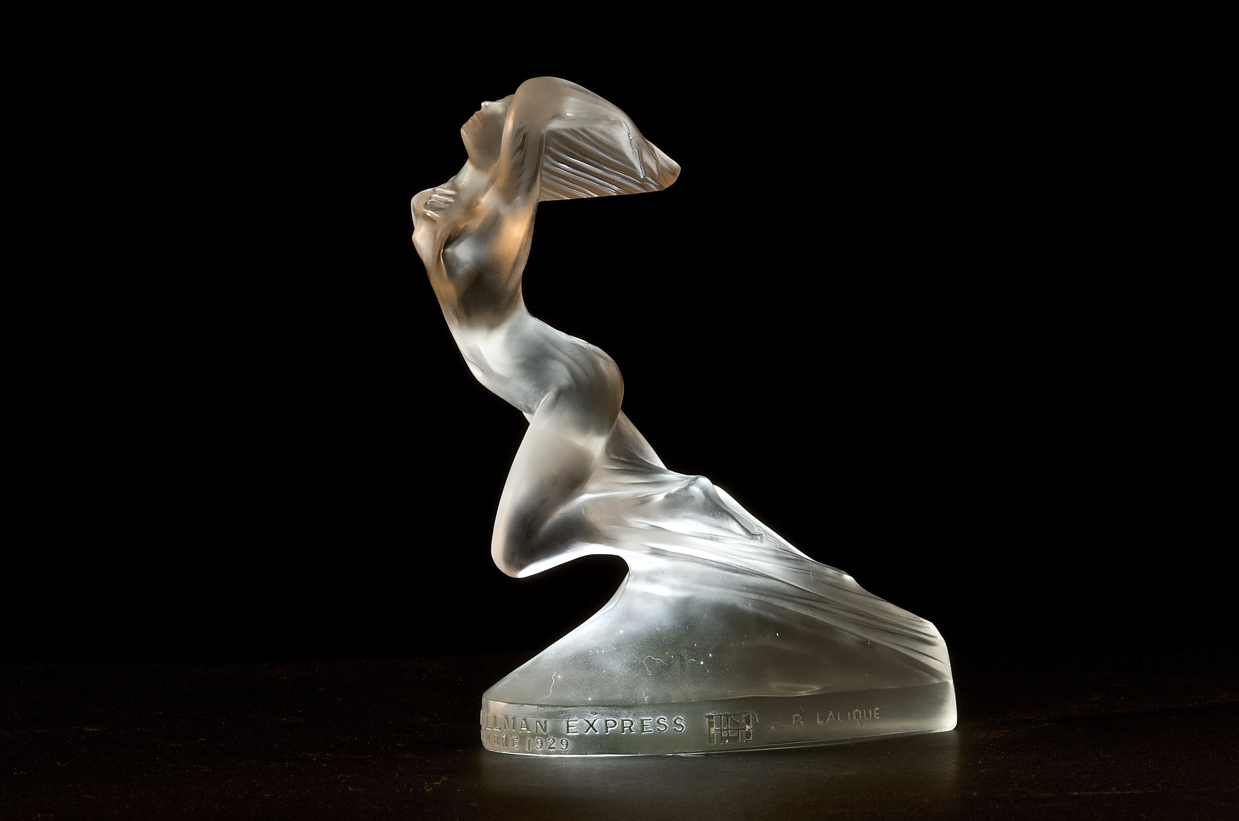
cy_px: 410
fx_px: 6956
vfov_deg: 6.8
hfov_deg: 10.2
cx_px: 620
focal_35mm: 202
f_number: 16
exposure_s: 1.6
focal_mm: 135
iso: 200
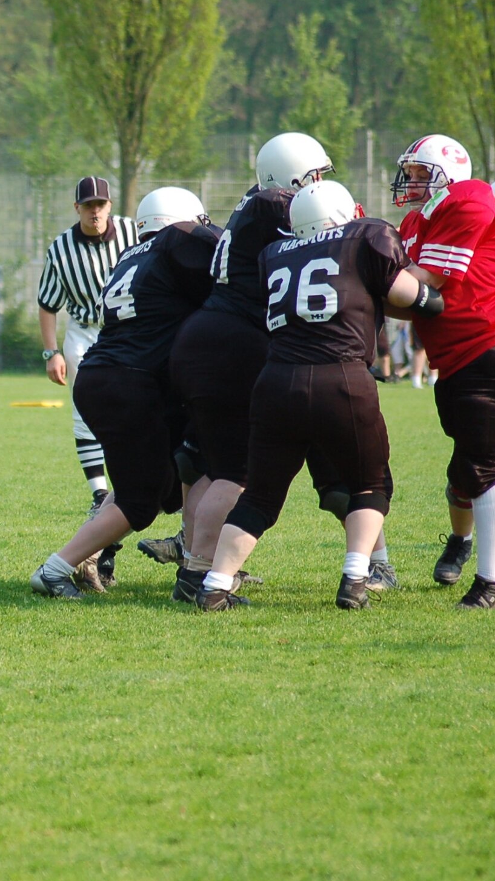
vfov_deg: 6.7
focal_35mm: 321
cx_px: -124
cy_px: 439
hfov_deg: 3.8
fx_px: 7484
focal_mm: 135
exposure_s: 1/1000
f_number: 4.5
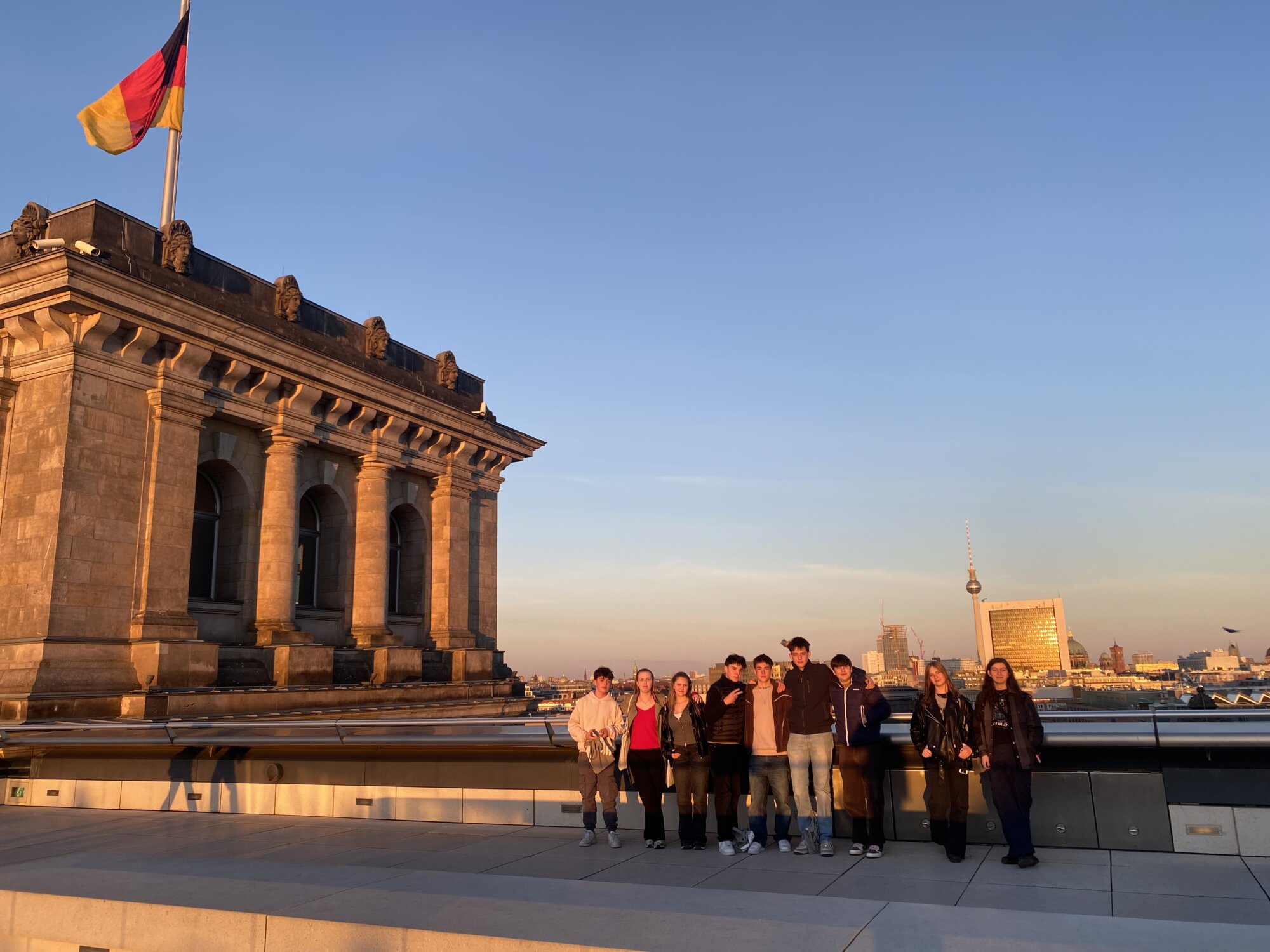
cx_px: 635
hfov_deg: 67.3
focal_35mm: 26
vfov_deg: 53.1
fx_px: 954
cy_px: 476
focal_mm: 4.25
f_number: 1.8
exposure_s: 1/504
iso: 32
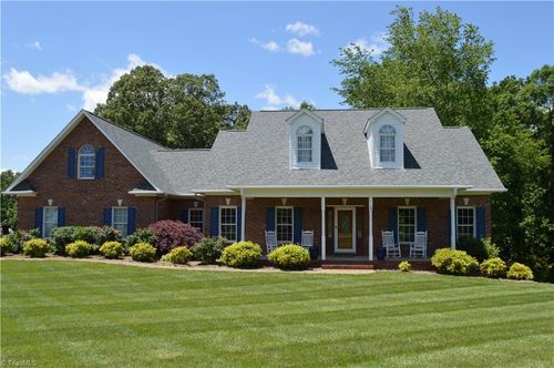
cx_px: 277
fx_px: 507
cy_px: 184
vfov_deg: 39.9
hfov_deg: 57.3
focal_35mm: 33
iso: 100
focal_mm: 22
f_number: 8
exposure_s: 1/250
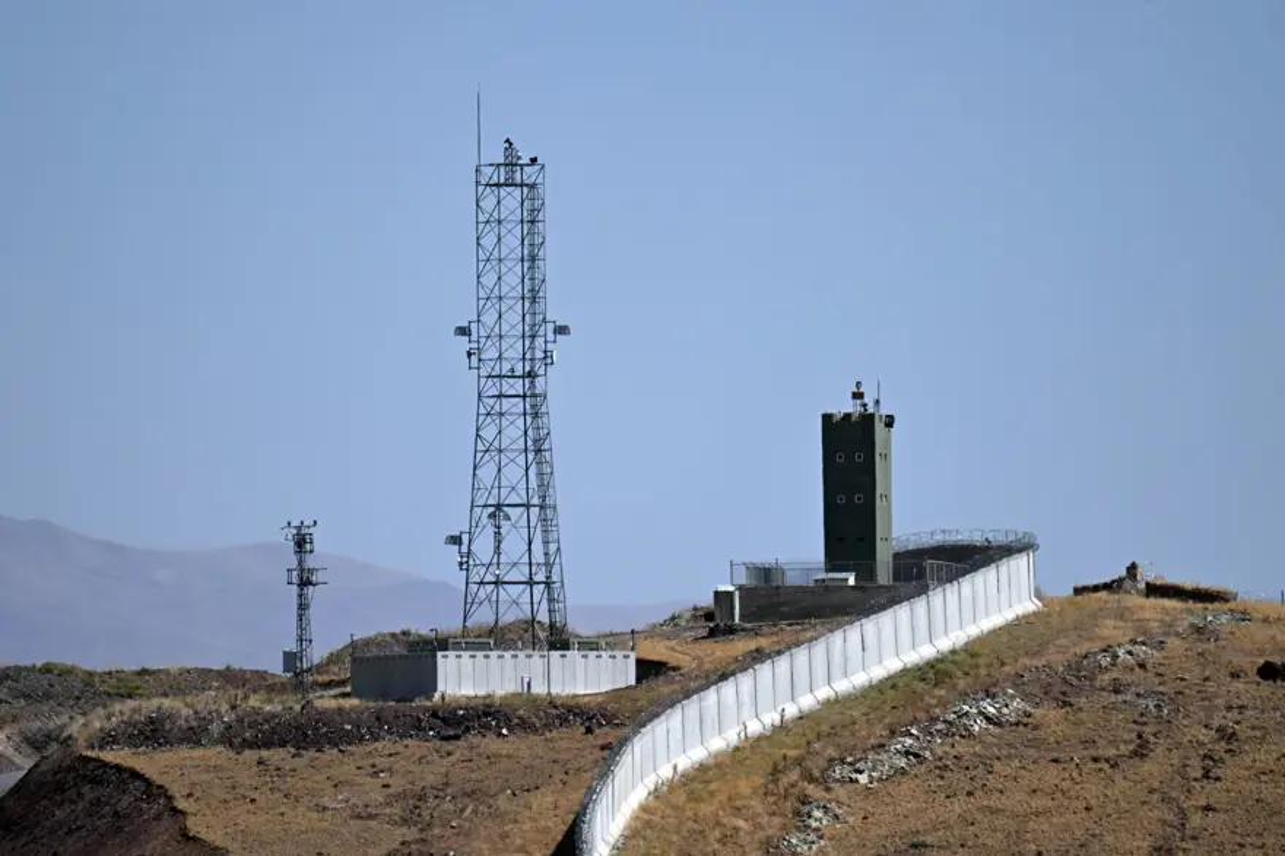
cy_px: 428
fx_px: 21408
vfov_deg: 2.3
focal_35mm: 600
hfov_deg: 3.4
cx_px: 642
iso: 320
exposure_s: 1/3200
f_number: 5.6
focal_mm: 400
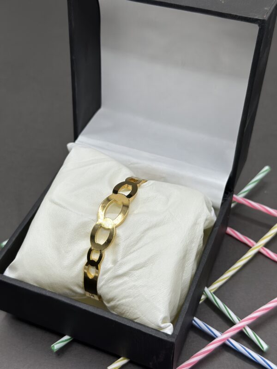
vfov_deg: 39.7
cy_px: 184
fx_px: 512
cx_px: 138
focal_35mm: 48
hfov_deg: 30.3
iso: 80
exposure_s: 1/1212
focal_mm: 6.86
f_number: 1.78
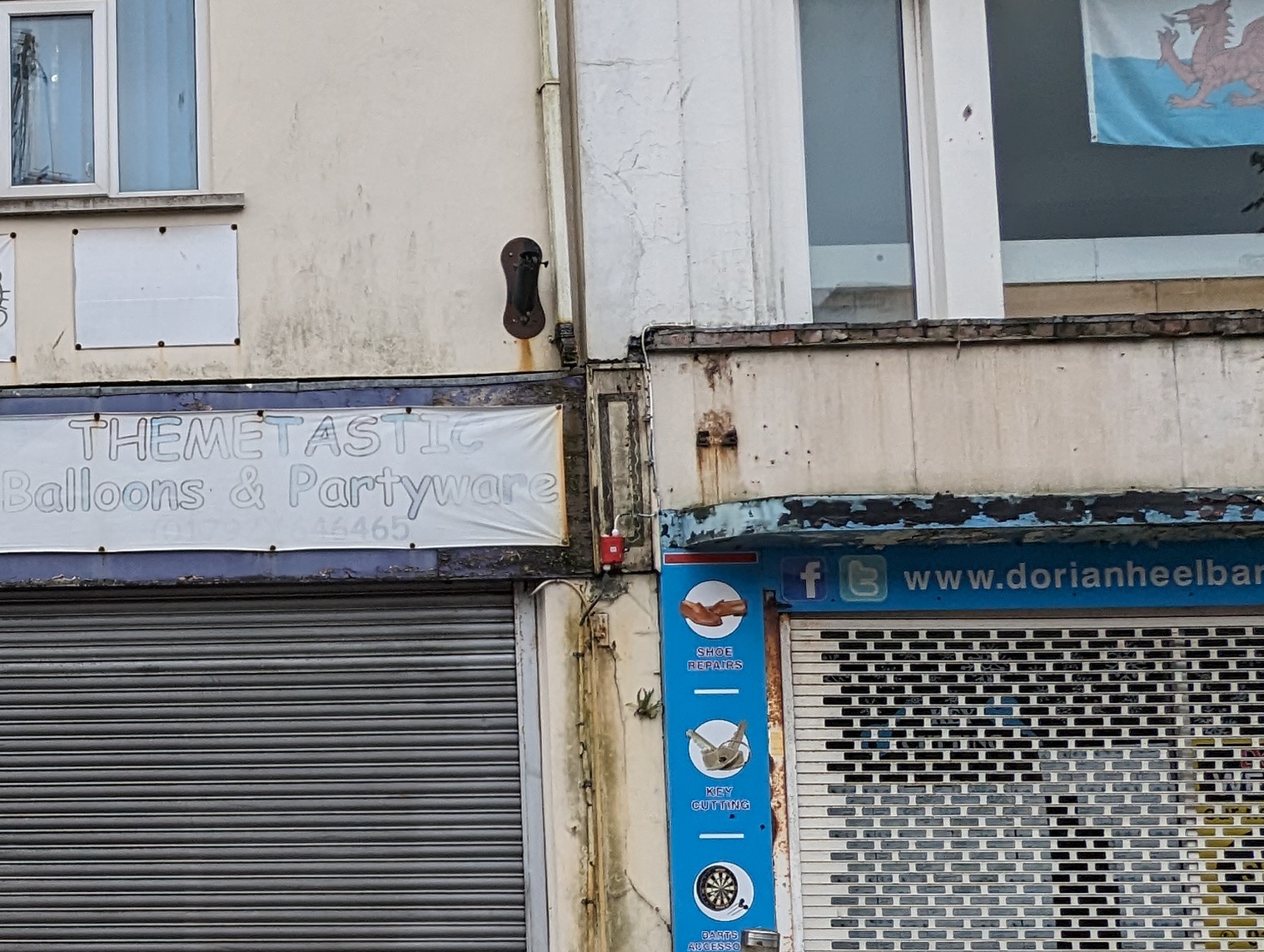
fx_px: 1572
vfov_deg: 33.1
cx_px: -20
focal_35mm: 43
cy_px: 705
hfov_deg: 38.5
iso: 51
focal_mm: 2.35
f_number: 2.2
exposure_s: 1/251
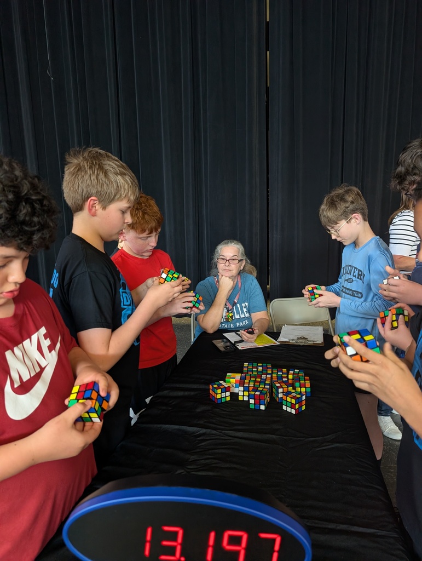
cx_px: 211
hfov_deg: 56.9
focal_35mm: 24
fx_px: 389
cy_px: 280
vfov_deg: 71.5
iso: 636
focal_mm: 6.9
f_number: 1.68
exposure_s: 1/192
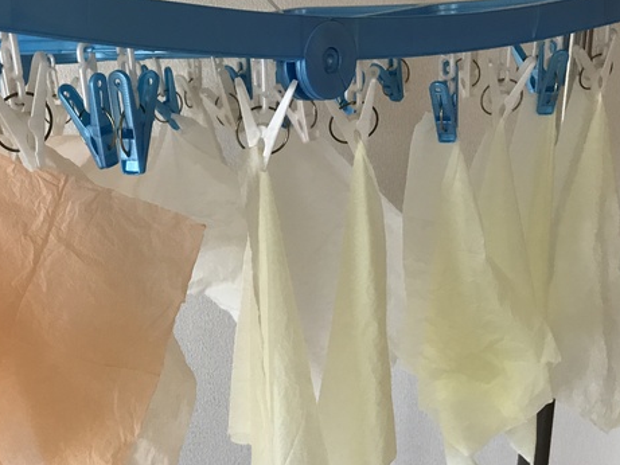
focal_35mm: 51
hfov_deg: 36.5
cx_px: 144
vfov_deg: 28.3
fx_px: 914
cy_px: 331
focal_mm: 3.99
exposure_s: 1/30
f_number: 1.8
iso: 32
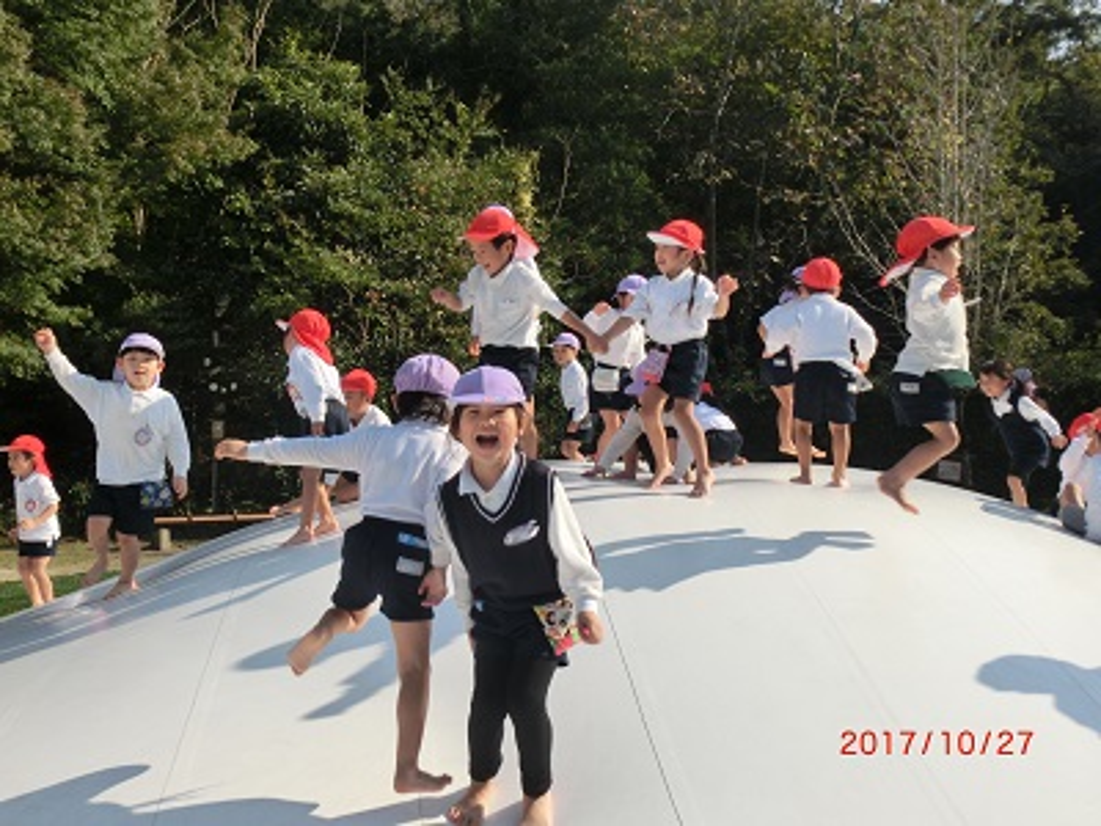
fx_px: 1050
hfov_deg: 55.4
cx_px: 550
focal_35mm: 33
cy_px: 413
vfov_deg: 42.9
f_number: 9.4
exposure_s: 1/250
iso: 125
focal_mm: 5.93
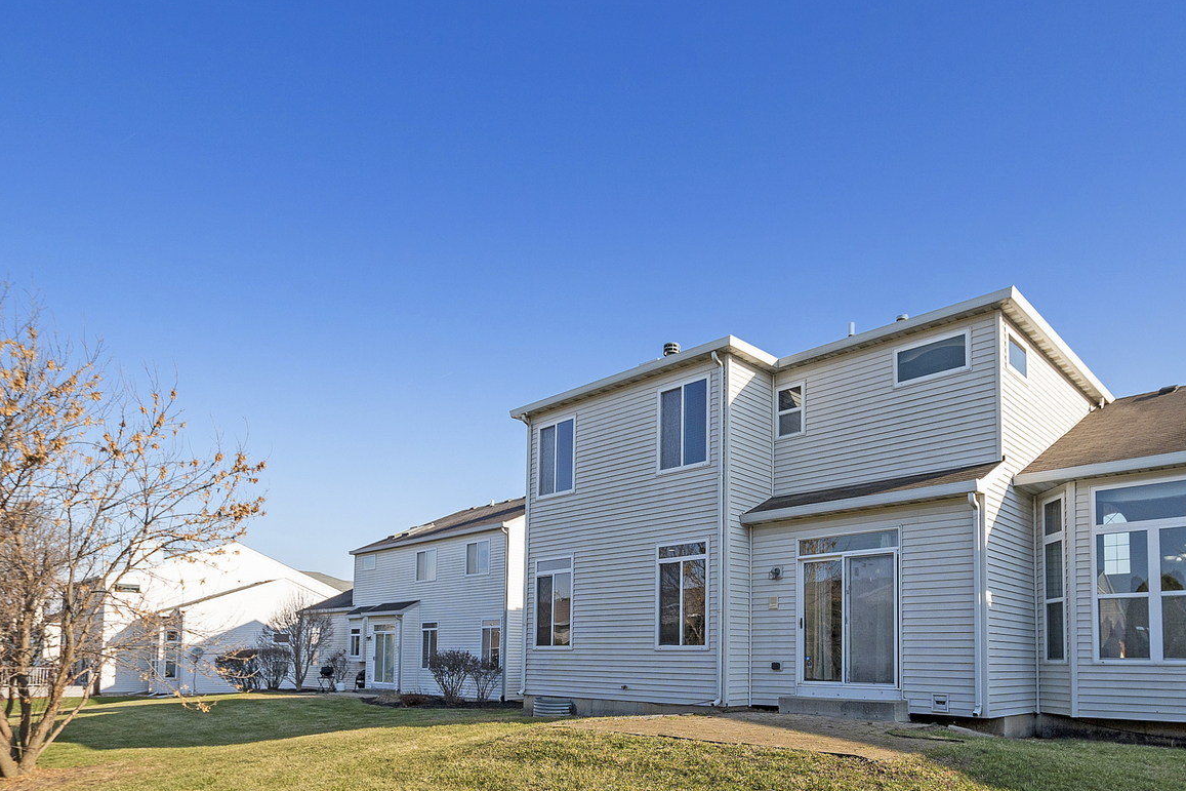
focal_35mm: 21
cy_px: 533
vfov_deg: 58.0
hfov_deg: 79.6
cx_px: 746
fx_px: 692
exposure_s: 1/640
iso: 250
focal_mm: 10
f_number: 7.1
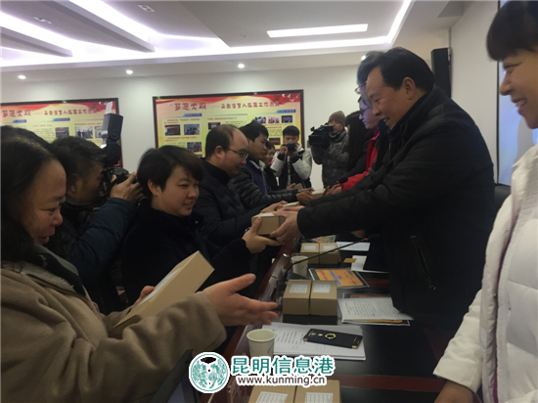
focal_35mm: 29
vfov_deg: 48.2
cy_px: 202
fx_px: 451
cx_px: 269
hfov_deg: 61.7
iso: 125
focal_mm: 4.15
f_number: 2.2
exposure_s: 1/33
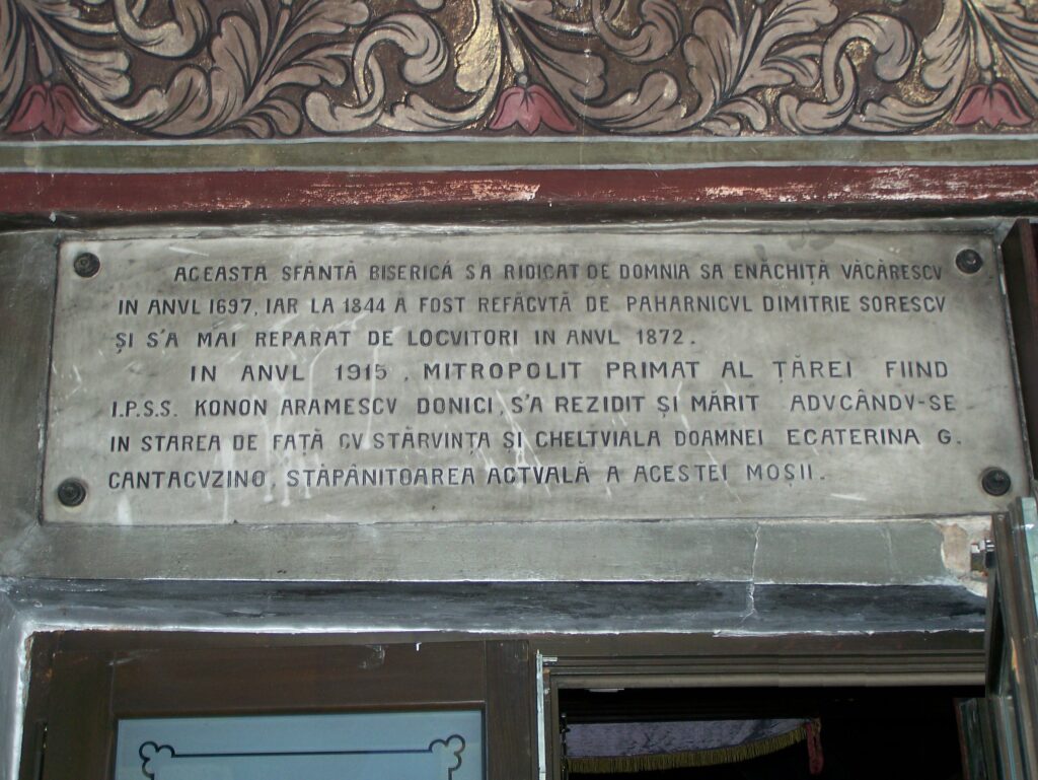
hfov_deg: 32.7
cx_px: 519
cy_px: 390
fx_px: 1770
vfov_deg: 24.8
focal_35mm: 59
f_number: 3.1
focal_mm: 9.8
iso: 80
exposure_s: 1/80
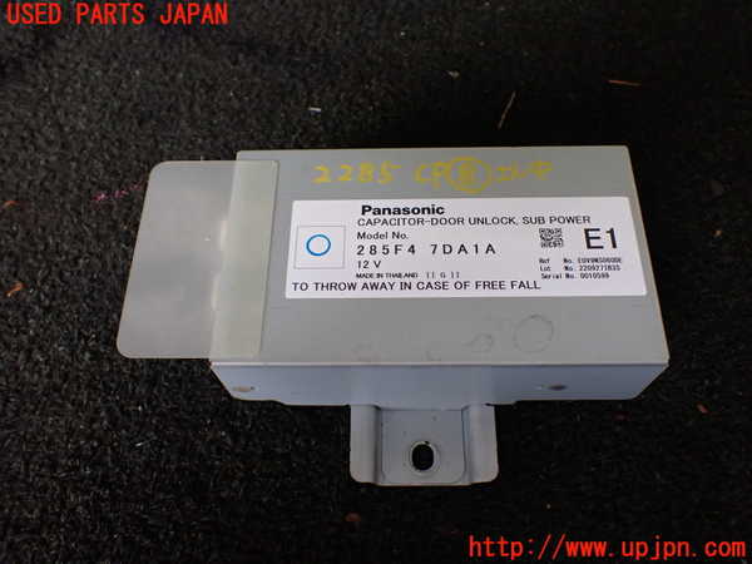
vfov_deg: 46.8
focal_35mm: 30
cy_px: 282
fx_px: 652
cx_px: 376
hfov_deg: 60.0
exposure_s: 1/125
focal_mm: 5.4
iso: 320
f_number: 2.3
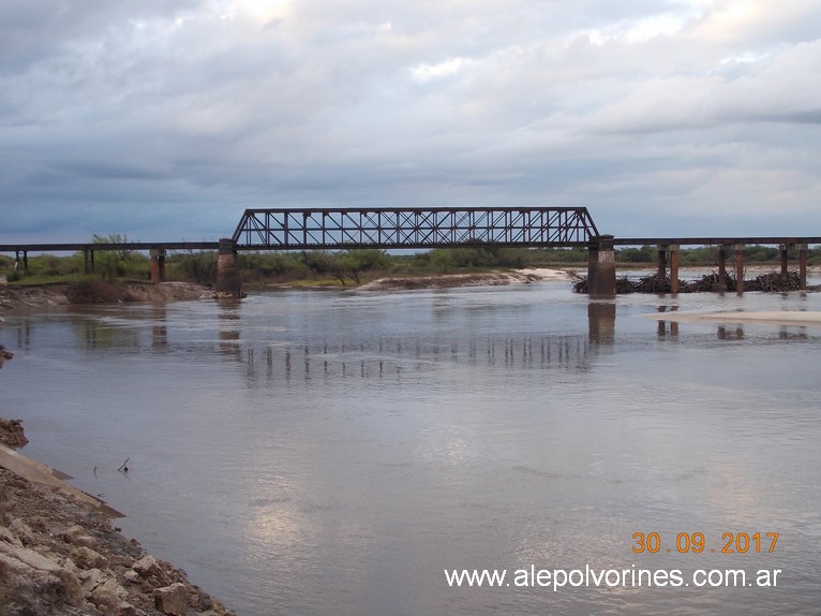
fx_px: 1020
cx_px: 410
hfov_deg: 43.9
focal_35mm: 43
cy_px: 308
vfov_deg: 33.6
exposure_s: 1/60
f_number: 3.3
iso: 80
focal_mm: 6.1
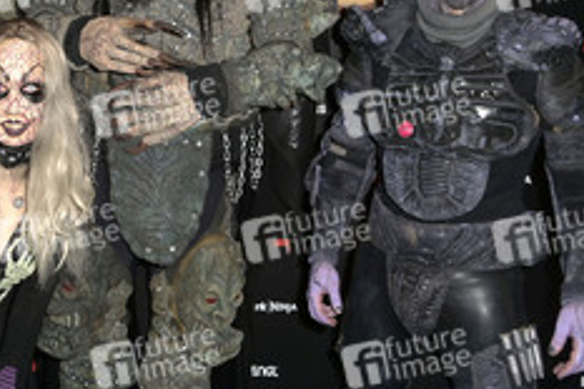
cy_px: 45
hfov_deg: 32.2
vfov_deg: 22.1
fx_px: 973
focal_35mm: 60
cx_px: 89
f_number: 5
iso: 640
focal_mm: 31
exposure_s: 1/200
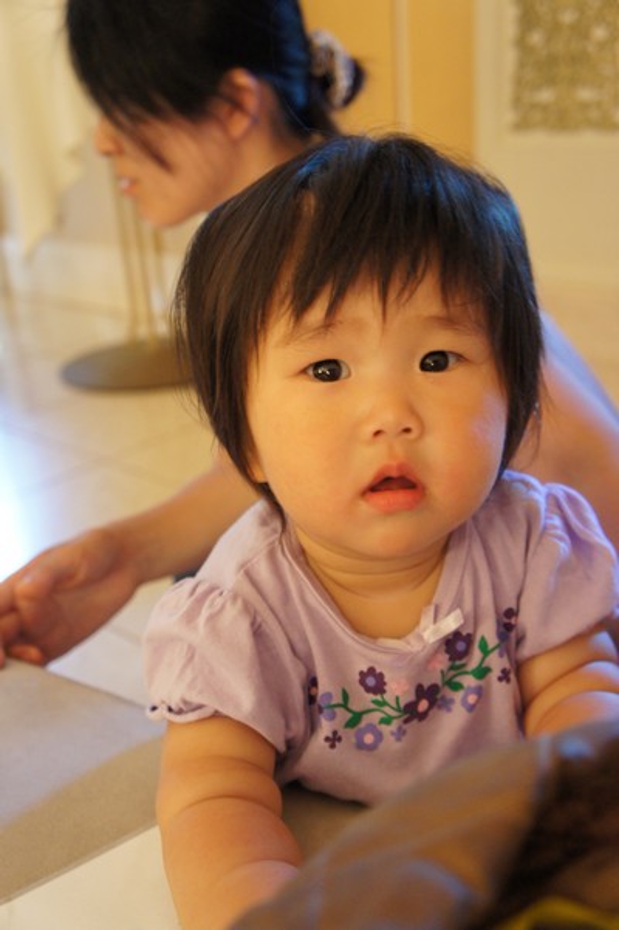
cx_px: 310
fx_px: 1046
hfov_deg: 33.0
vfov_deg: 48.0
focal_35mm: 40
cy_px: 465
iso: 1600
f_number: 4
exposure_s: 1/10
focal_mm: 27
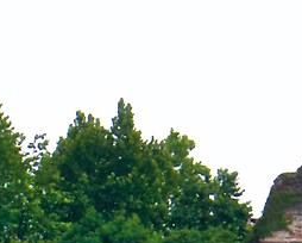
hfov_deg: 2.6
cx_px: 57
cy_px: 736
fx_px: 6539
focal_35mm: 730
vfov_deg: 2.1
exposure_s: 1/200
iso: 400
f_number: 10
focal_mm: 55
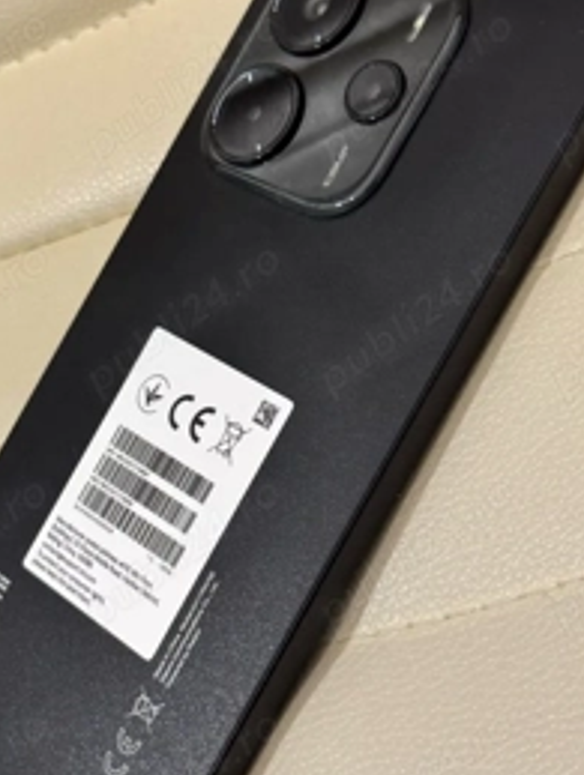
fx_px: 1660
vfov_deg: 26.3
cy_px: 356
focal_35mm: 74
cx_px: 243
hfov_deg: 19.9
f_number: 1.78
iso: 250
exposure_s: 1/46
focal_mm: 6.76
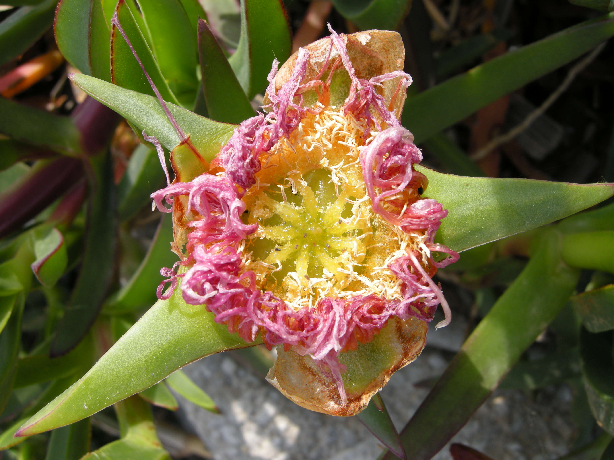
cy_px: 230
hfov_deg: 52.6
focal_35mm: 35
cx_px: 307
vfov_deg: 40.7
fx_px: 621
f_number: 4.8
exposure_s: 1/124
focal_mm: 7.5
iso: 64
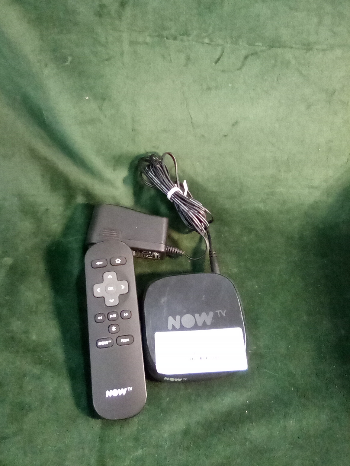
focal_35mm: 29
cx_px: 171
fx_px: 391
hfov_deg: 48.2
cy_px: 230
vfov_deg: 61.7
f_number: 2.2
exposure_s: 1/20
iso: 331
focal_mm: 2.27
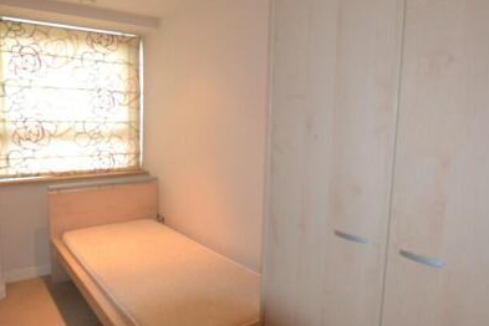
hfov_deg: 71.1
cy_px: 167
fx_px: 340
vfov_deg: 51.3
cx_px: 206
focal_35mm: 25
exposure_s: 1/60
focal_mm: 10
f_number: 3.5
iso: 1100
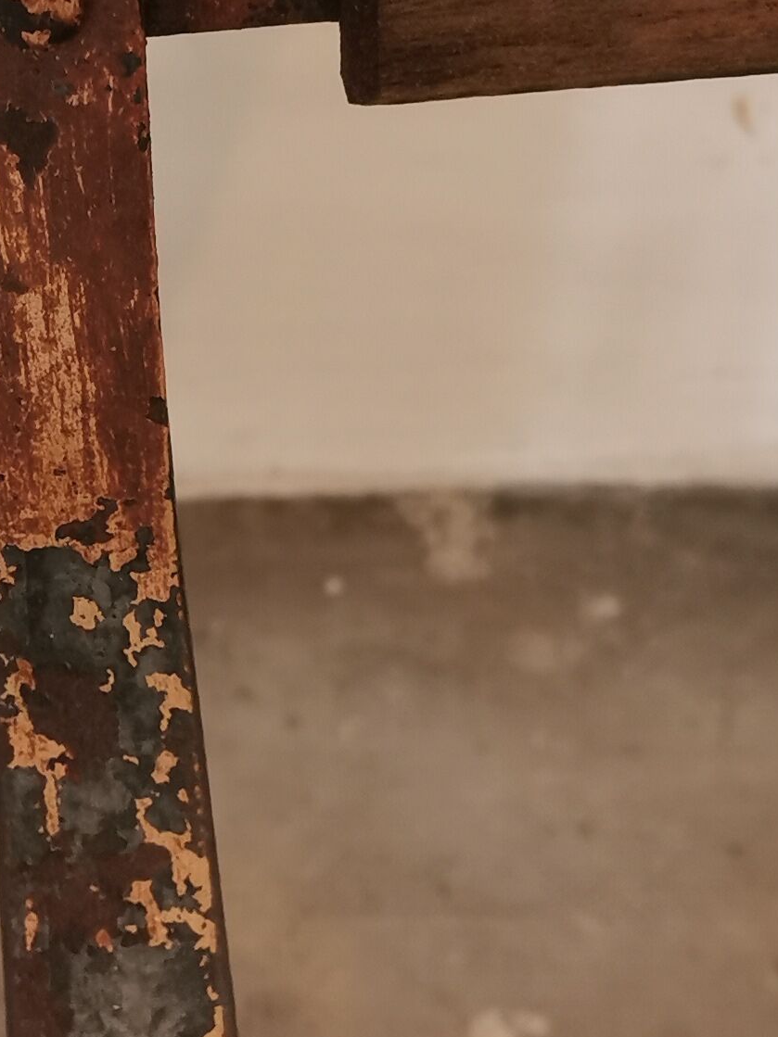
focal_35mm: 88
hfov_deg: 16.3
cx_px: -78
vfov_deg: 22.3
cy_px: 487
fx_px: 2638
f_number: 1.6
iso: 320
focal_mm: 5.56
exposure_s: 1/40
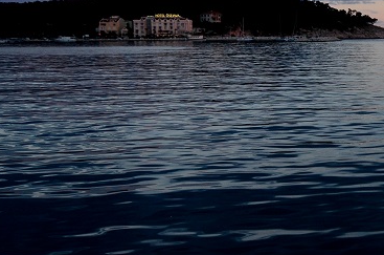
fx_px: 522
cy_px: 59
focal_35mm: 49
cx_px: 462
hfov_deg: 33.0
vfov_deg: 27.0
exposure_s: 1/320
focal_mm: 12
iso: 500
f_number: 4
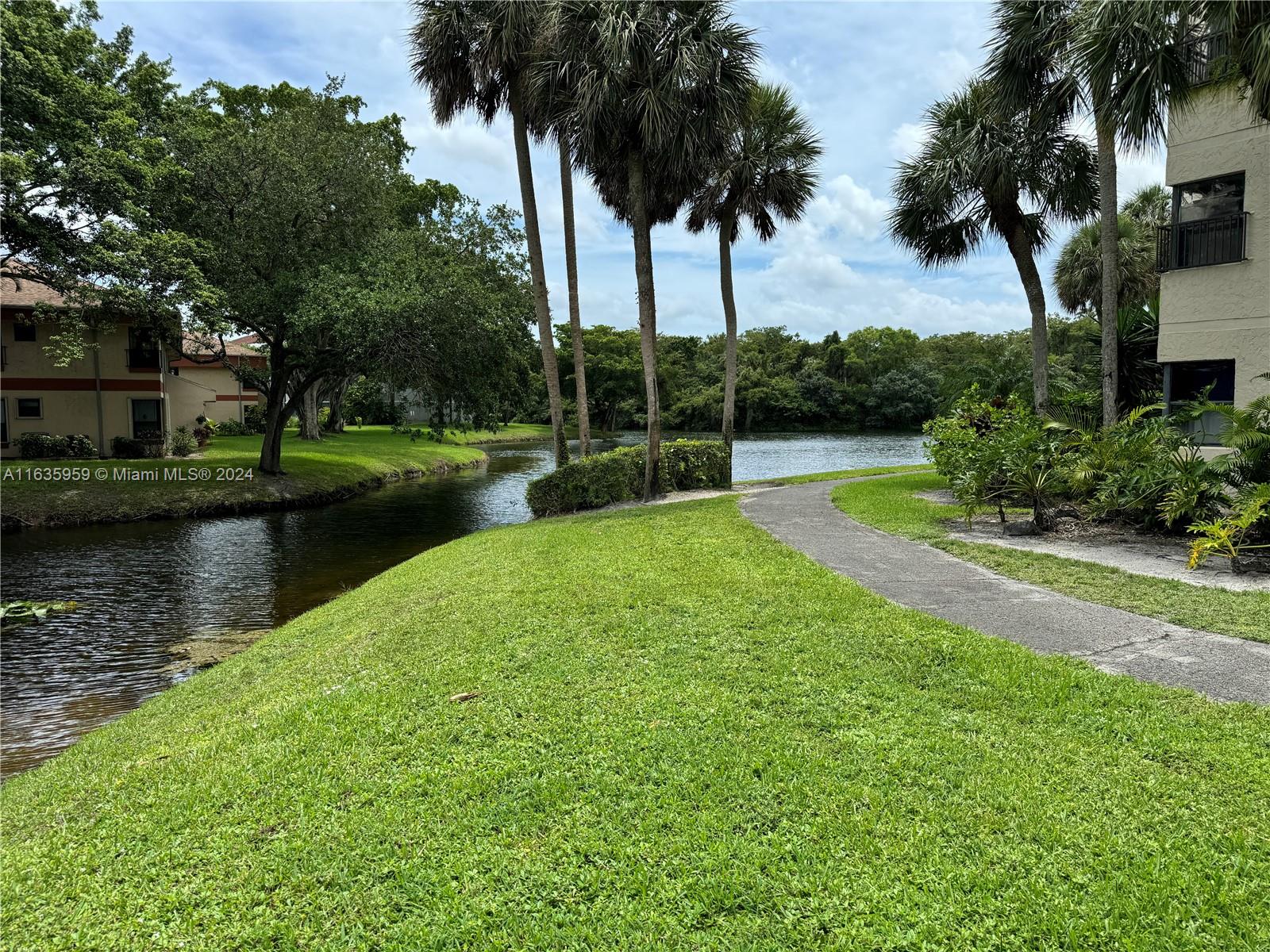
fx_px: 881
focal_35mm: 24
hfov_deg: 71.6
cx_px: 635
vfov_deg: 56.8
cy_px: 476
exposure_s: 1/3096
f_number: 1.78
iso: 80
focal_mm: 6.76
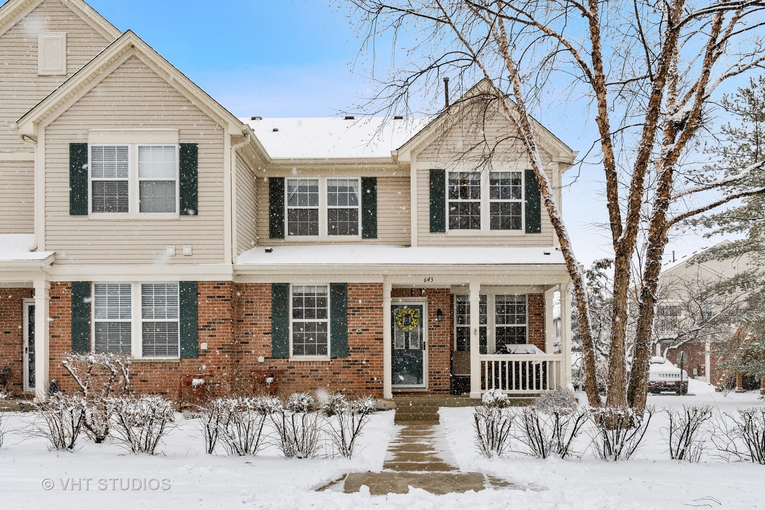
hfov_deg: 61.9
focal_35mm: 30
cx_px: 382
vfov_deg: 43.6
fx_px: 637
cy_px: 255
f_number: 8
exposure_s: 1/640
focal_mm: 20
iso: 320
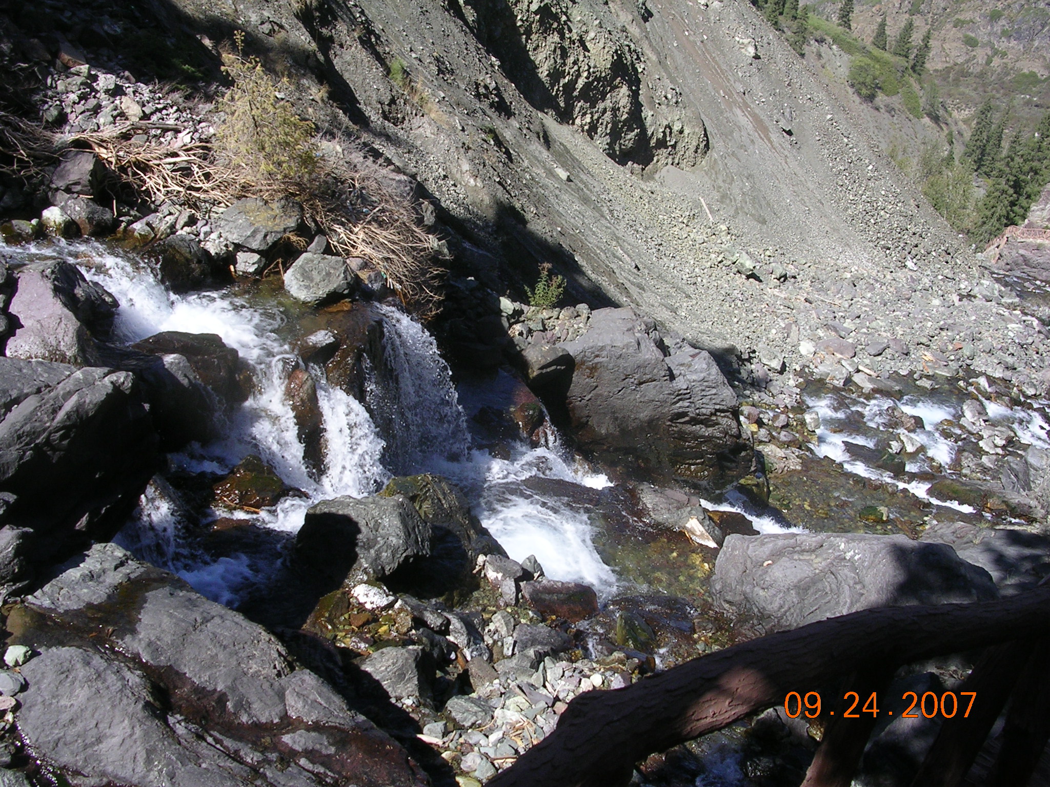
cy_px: 394
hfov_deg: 49.0
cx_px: 525
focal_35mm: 38
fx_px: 1153
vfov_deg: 37.7
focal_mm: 5.8
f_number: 5.6
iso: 50
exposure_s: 1/230
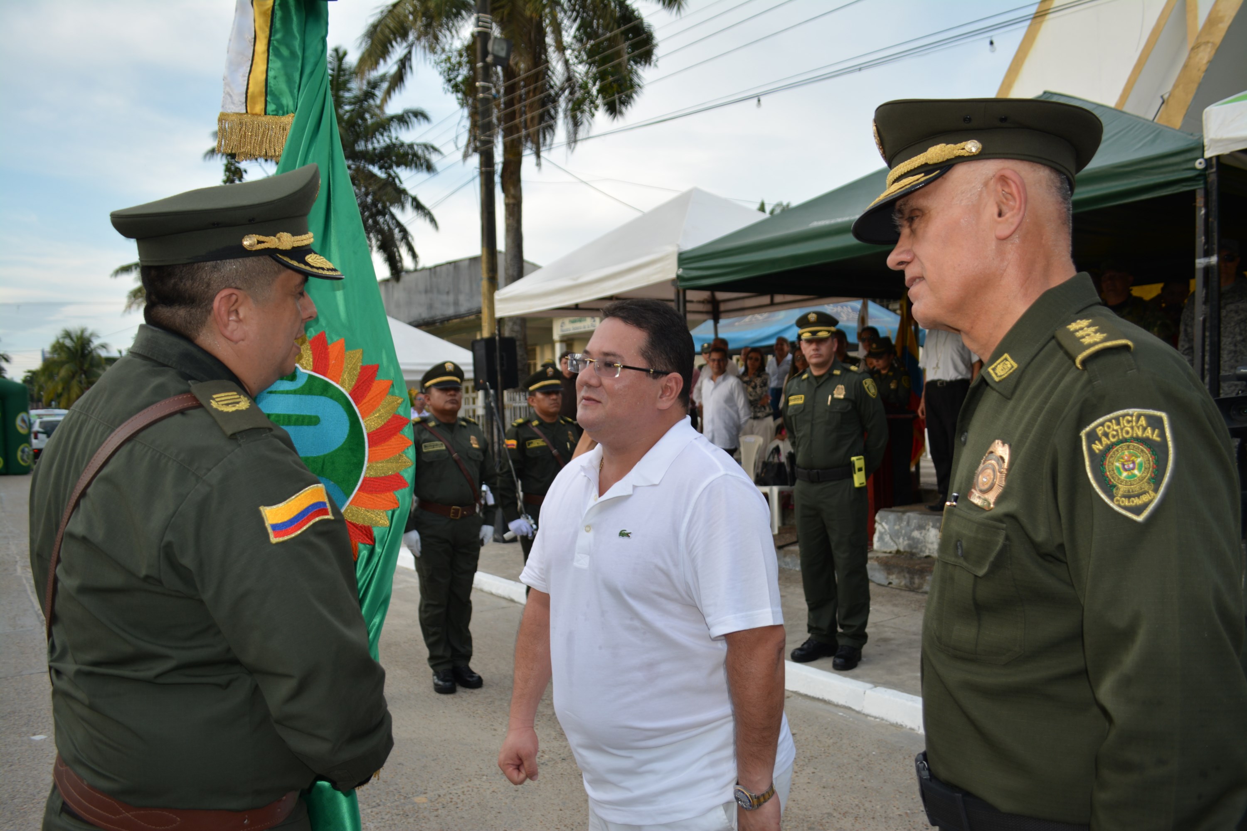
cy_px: 416
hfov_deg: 67.4
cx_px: 624
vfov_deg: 47.9
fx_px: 935
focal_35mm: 27
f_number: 3.5
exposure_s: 1/200
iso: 100
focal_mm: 18
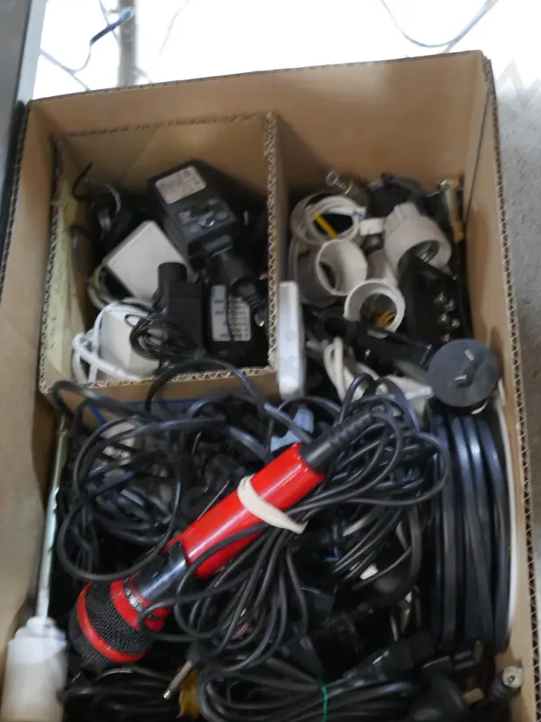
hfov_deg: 35.9
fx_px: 834
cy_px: 432
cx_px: 256
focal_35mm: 40
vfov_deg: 46.5
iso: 3200
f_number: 5.6
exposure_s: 1/25
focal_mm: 16
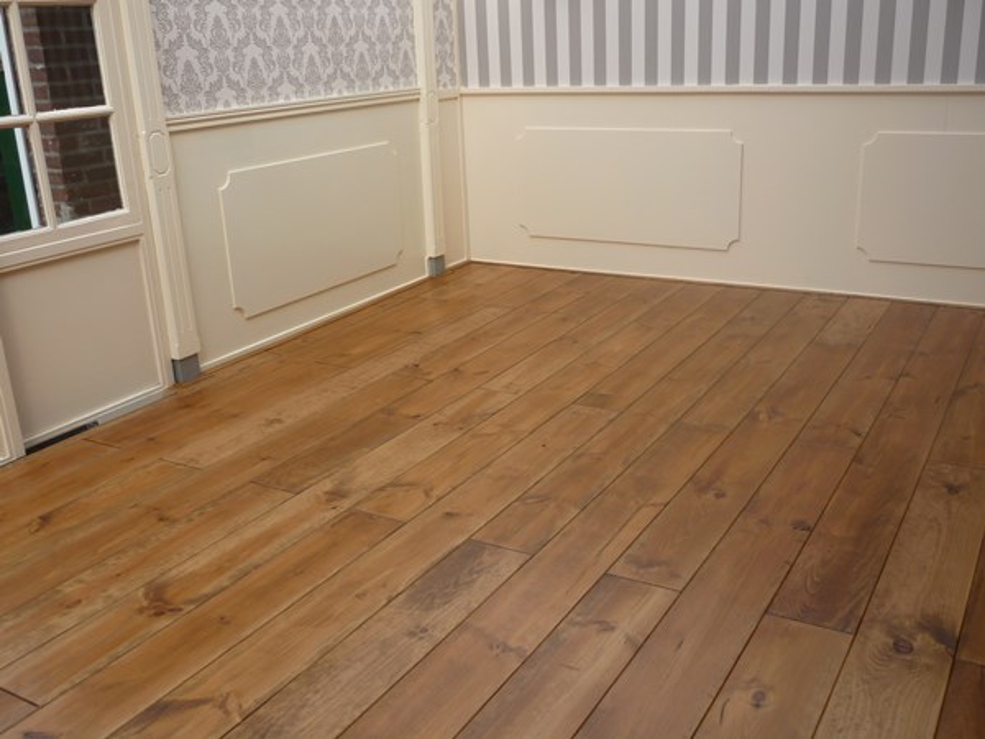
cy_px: 370
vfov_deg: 42.9
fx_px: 939
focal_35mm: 33
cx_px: 492
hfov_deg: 55.4
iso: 80
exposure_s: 1/400
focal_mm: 5.5
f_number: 2.8
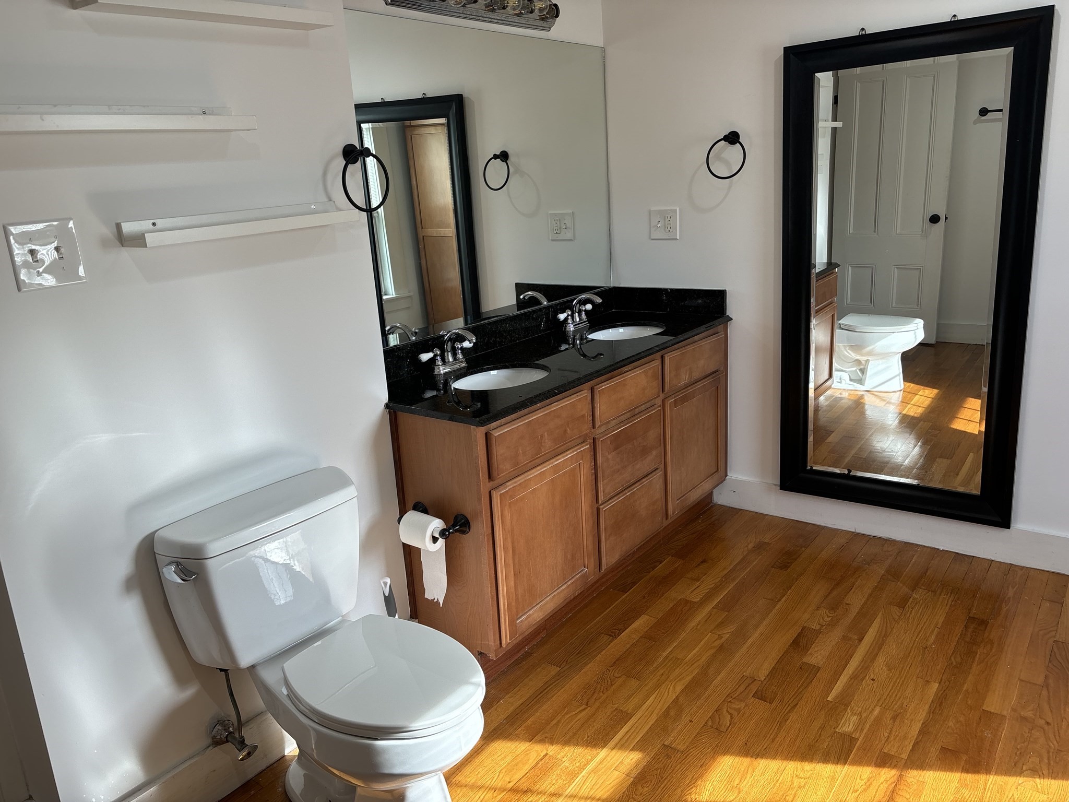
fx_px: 803
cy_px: 401
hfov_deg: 67.3
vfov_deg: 53.1
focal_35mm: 26
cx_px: 534
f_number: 1.6
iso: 40
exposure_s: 1/120
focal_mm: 5.96
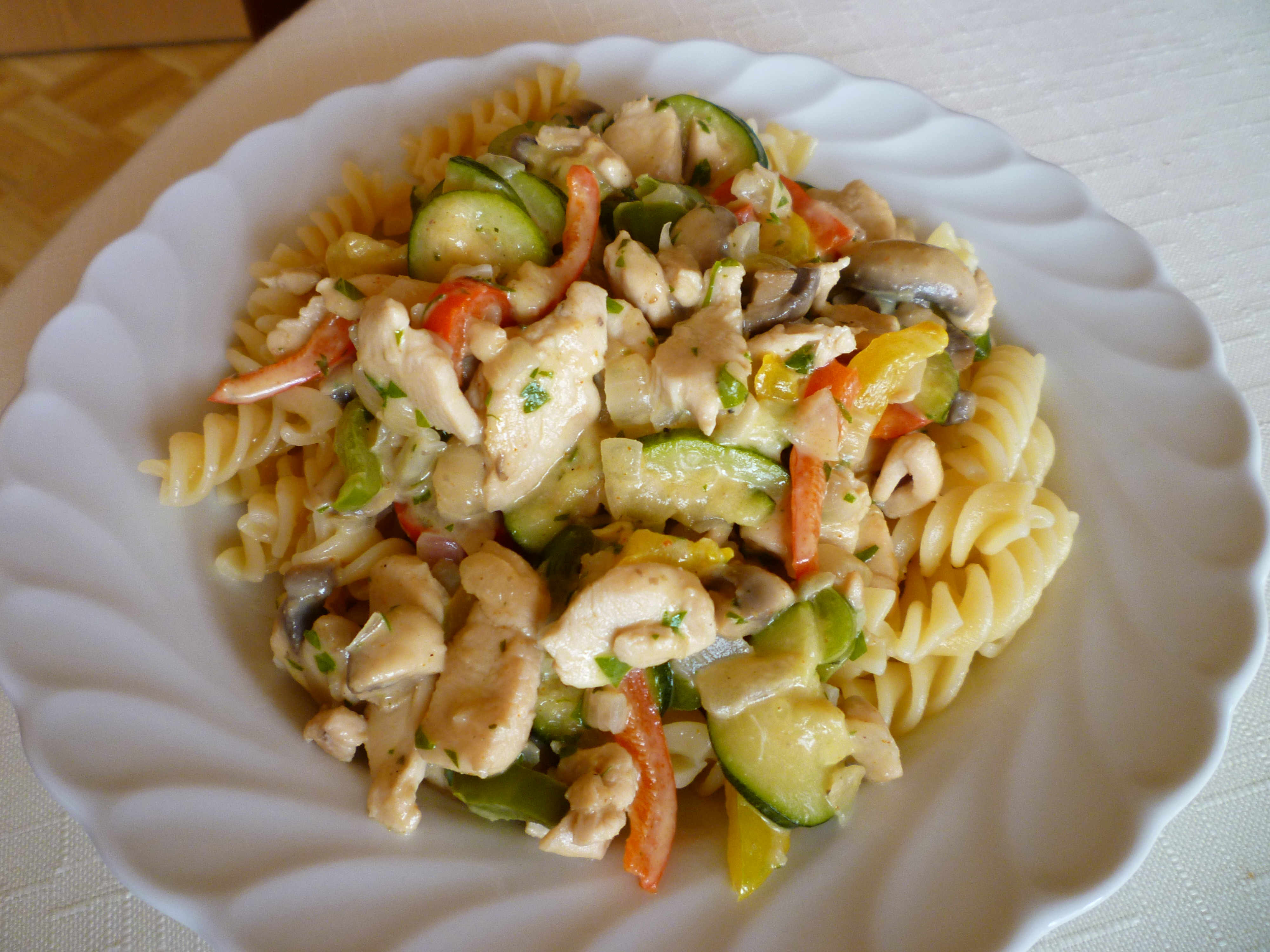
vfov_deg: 48.2
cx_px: 635
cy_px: 476
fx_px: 1064
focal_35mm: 29
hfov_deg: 61.7
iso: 125
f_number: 3.3
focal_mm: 5.2
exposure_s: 1/30
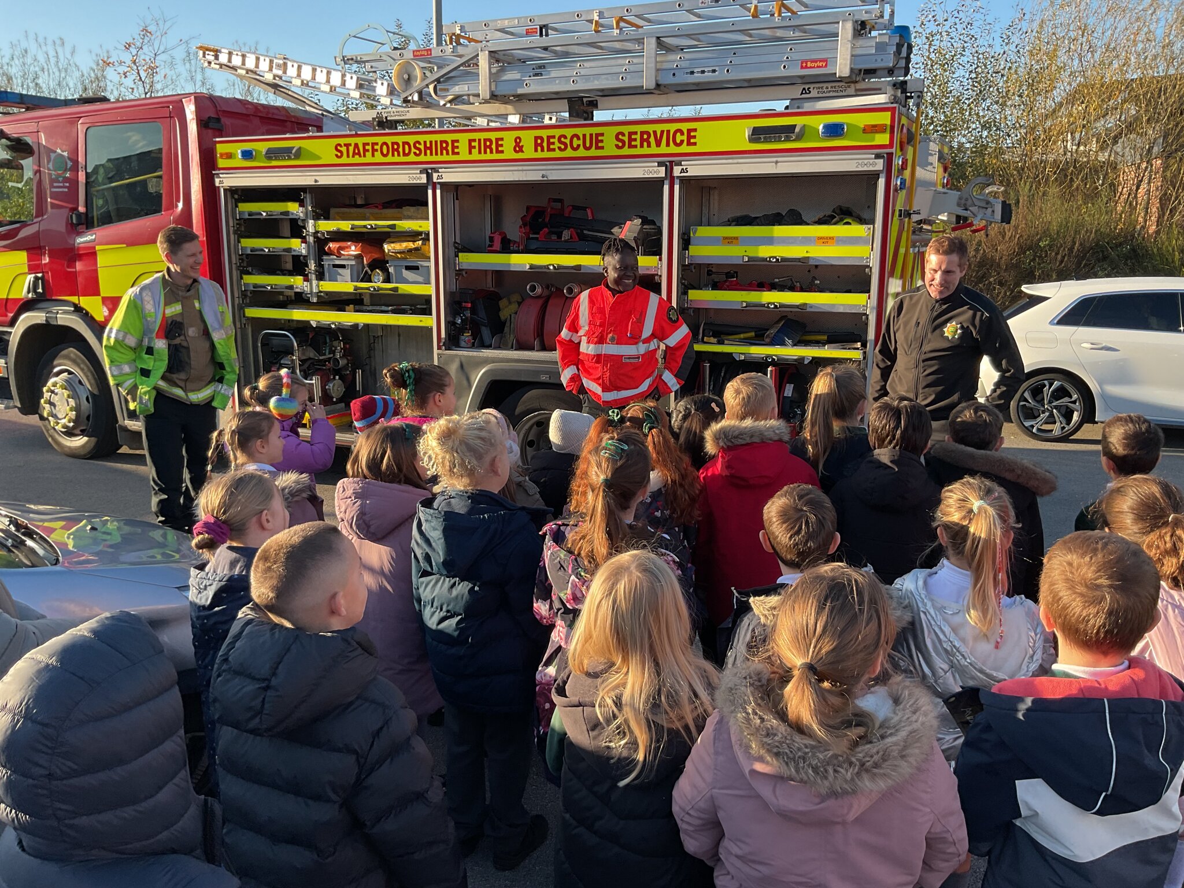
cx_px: 592
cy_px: 444
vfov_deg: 48.2
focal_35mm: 29
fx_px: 992
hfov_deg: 61.7
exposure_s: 1/327
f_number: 1.8
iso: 16
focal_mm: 3
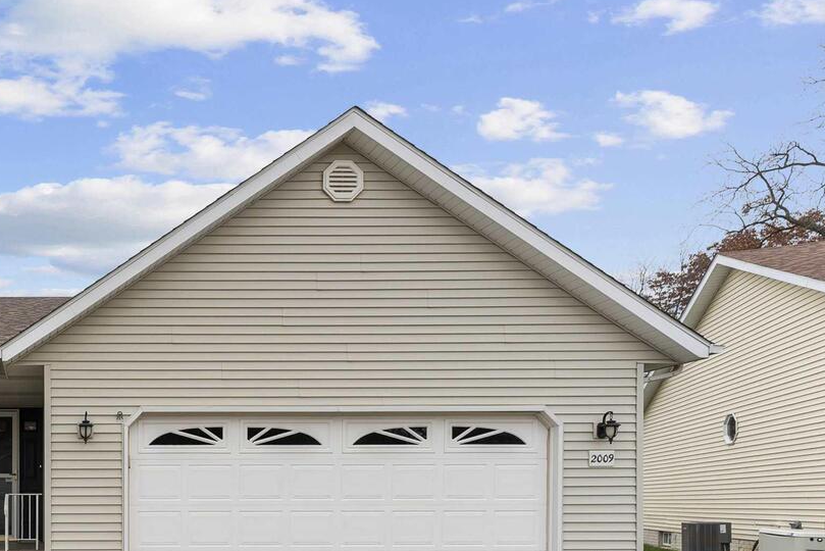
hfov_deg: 54.4
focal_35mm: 28
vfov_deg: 44.4
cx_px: 43
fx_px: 642
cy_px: 432
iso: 80
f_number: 4.5
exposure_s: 1/50
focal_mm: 14
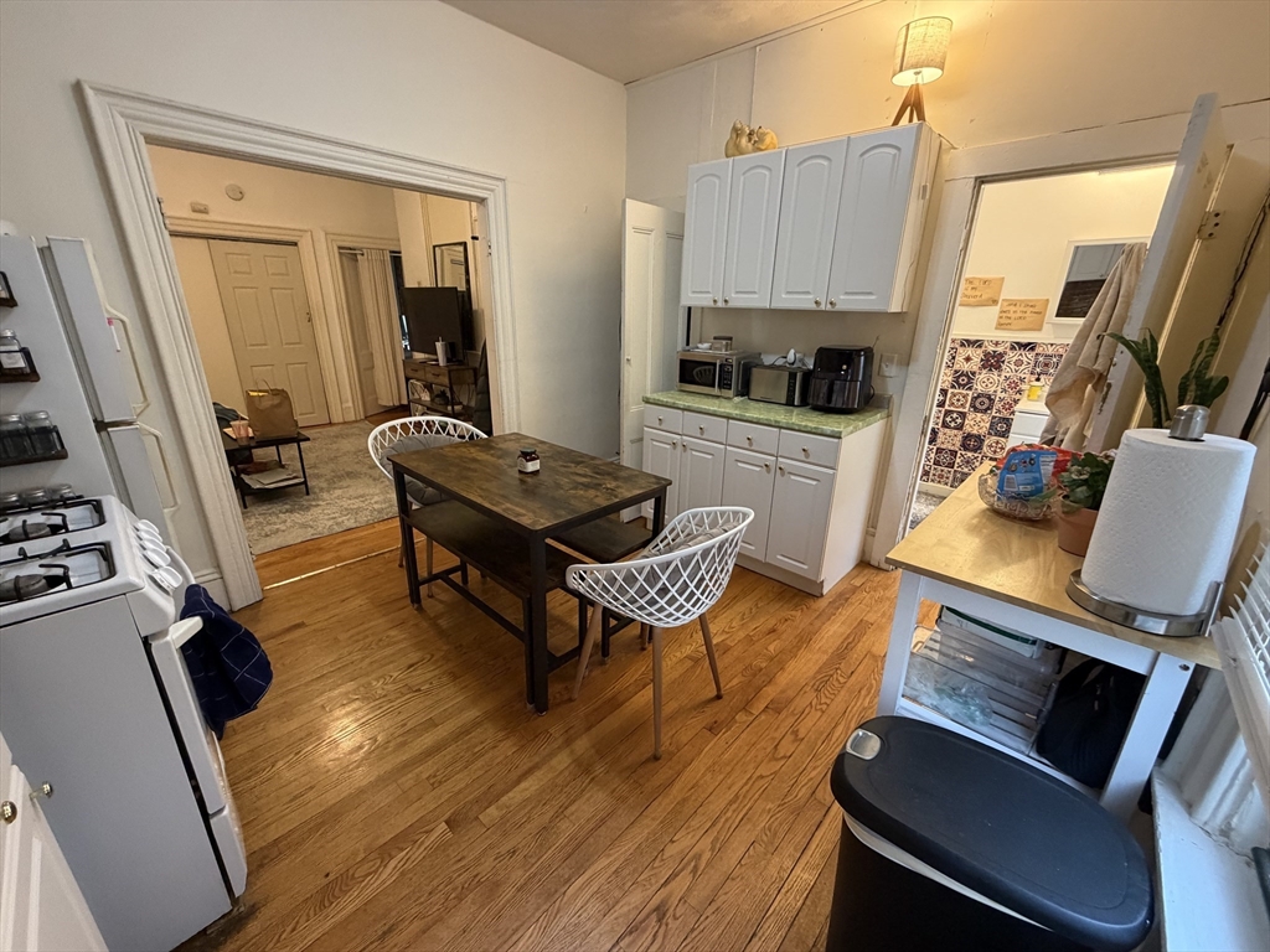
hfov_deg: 102.1
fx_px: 514
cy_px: 476
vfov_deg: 85.7
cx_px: 635
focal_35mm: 14
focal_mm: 2.22
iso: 400
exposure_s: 1/60
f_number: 2.2
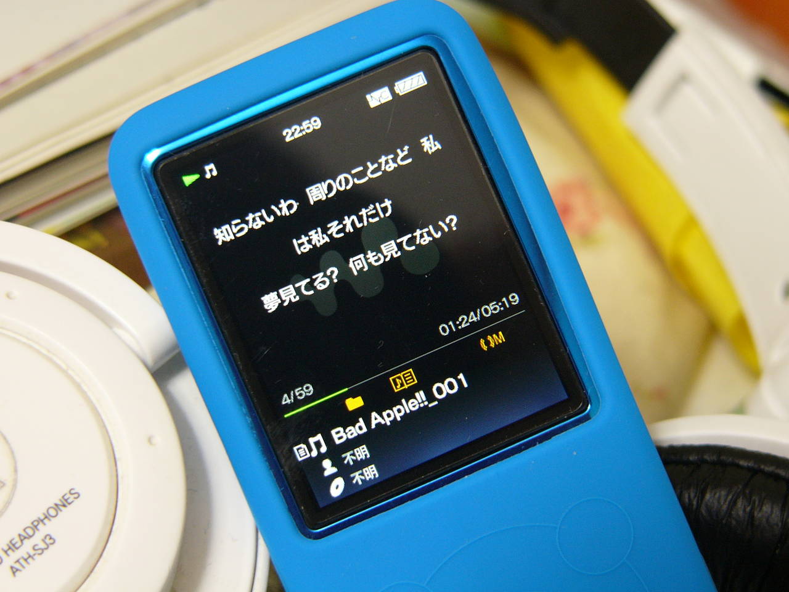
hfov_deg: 18.7
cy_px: 296
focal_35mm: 105
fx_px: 2393
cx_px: 394
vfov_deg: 14.1
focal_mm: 17.4
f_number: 2.8
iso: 100
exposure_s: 1/8
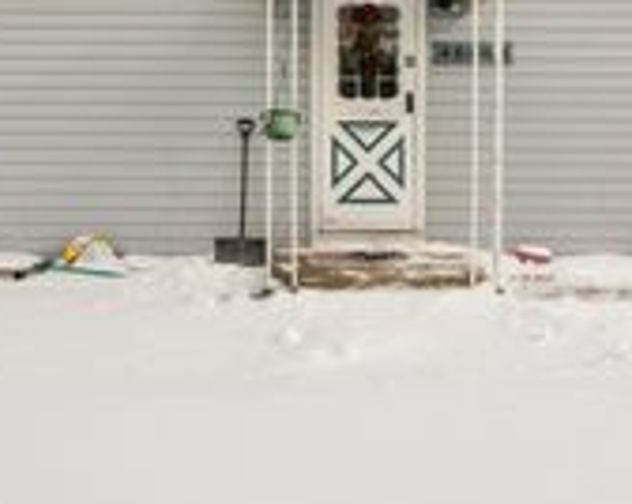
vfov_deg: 17.9
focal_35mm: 84
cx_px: 342
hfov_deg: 22.8
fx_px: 1569
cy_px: 43
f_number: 9
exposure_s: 1/500
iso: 400
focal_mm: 30
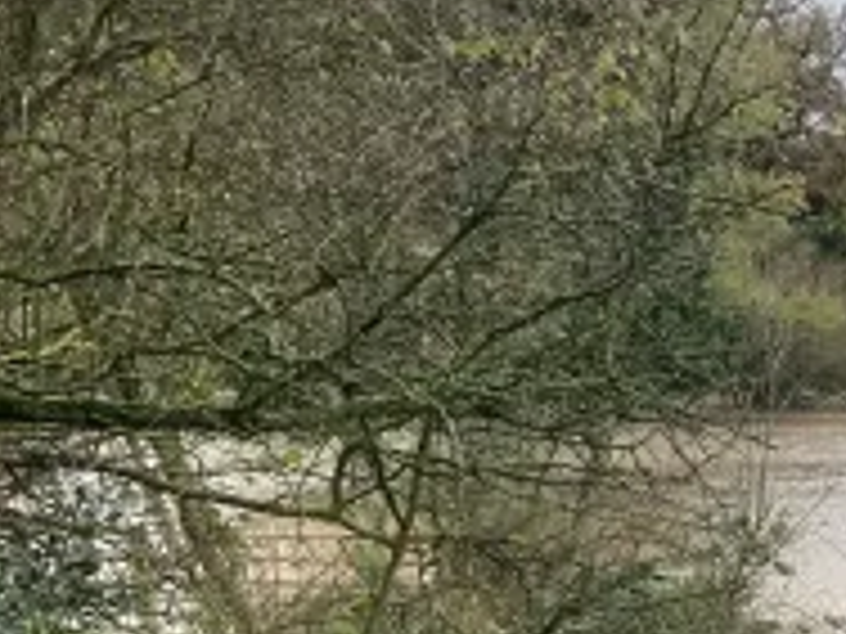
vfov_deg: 13.2
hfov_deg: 15.3
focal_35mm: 107
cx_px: 1606
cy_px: 899
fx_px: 2615
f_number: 1.8
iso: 20
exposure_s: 1/203
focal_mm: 3.99
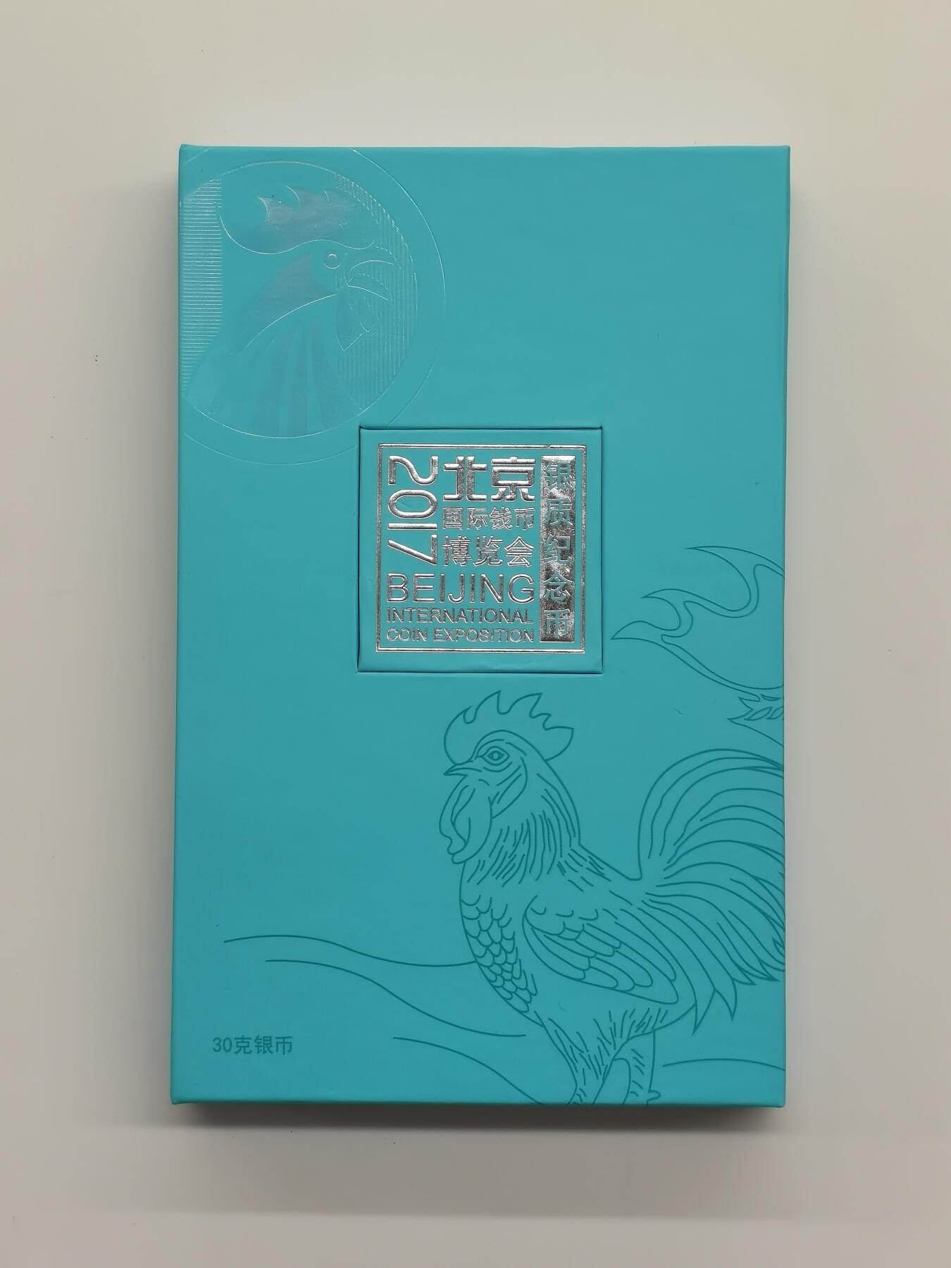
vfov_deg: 24.1
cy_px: 634
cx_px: 476
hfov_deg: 18.2
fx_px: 2967
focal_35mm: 81
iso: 160
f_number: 16
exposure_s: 1/100
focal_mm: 7.48
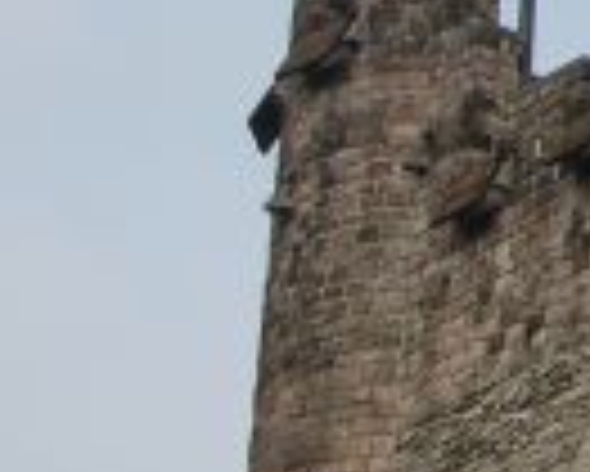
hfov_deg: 5.5
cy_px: -378
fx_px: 6011
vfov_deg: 4.5
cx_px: 1351
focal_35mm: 344
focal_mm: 50
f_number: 8
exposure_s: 1/250
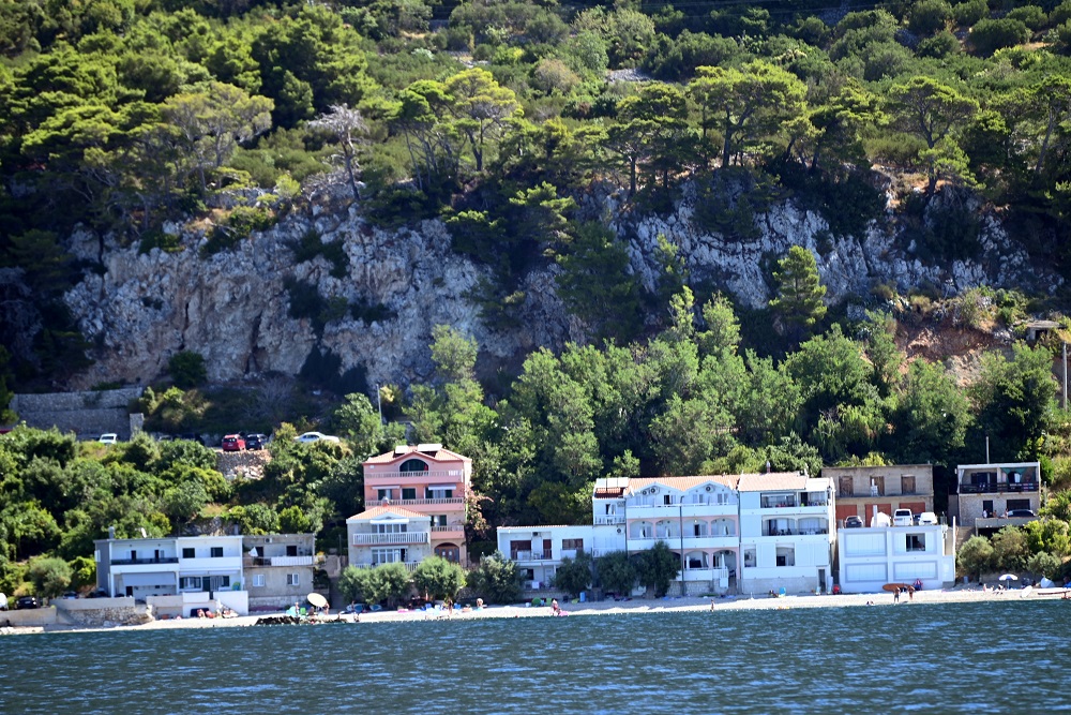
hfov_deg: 7.6
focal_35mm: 270
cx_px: 536
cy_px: 358
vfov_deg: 5.1
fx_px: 8033
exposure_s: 1/320
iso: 200
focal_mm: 270
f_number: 5.6
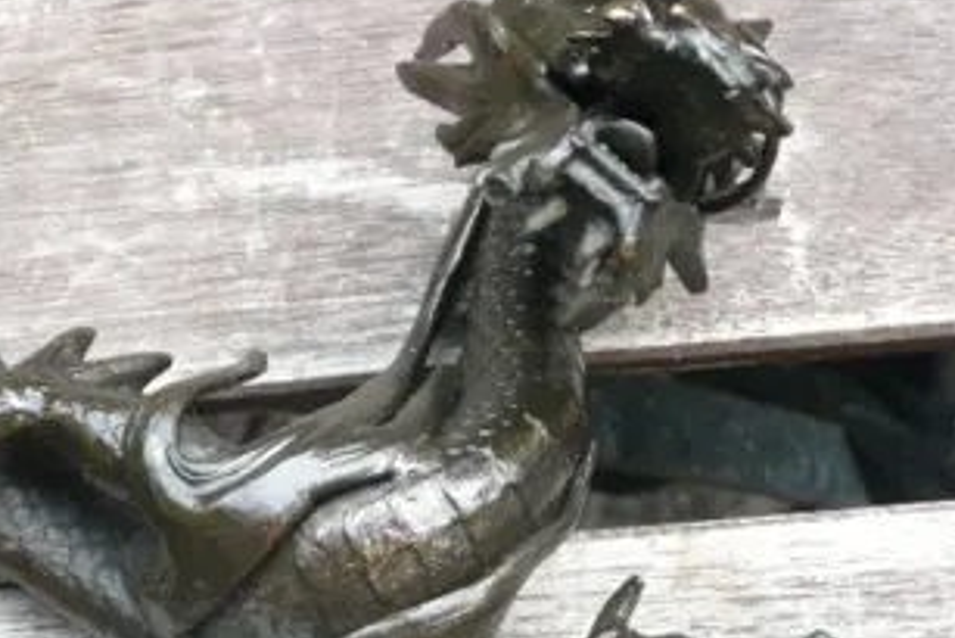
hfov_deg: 18.7
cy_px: 464
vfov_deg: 12.5
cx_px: 367
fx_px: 2893
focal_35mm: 109
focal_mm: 11
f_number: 4.5
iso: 100
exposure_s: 1/30
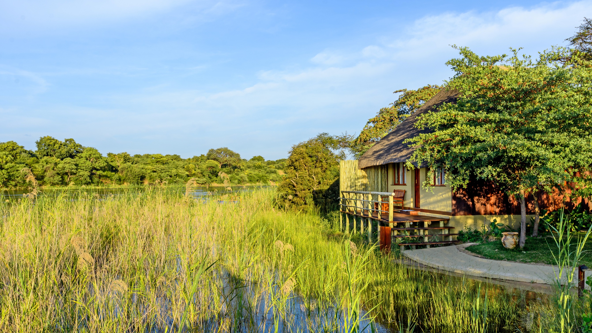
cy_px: 183
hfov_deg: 54.0
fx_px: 581
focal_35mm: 37
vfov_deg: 32.0
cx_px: 295
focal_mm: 35
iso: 200
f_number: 8
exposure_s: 1/250
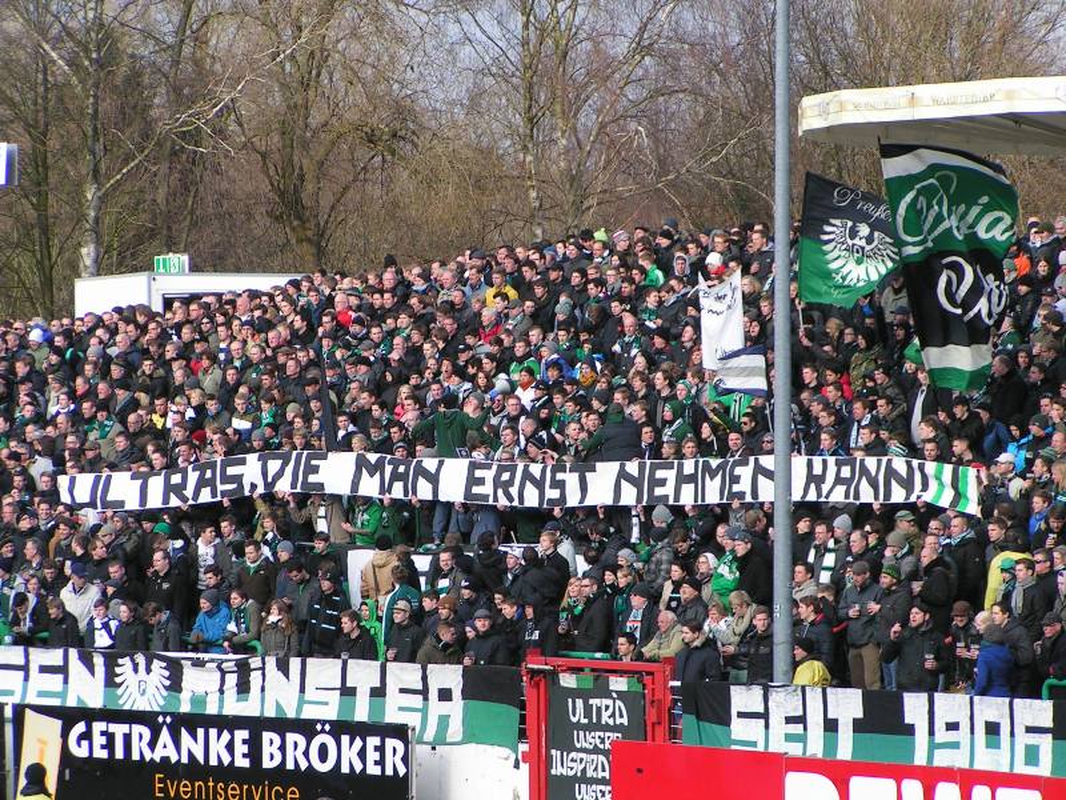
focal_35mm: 188
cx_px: 533
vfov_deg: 7.9
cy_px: 400
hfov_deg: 10.5
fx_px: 5789
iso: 50
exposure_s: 1/320
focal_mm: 28.8
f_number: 4.5
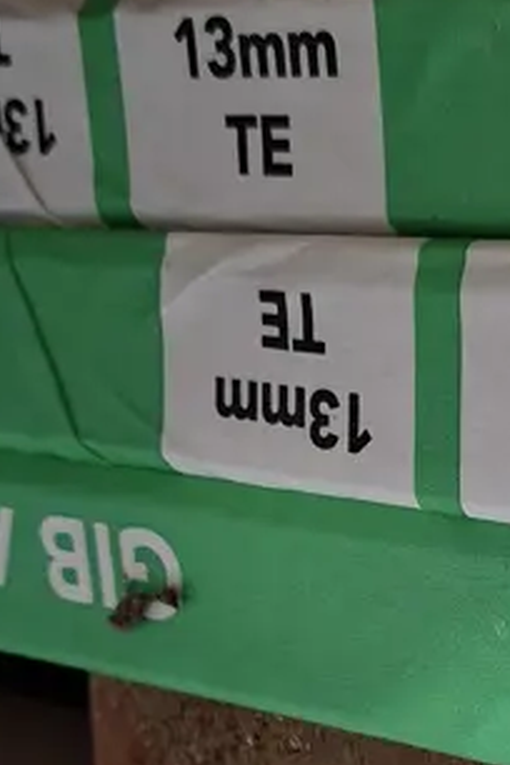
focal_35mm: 80
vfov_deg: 24.3
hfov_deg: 16.5
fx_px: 1700
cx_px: 562
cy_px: 752
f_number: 1.8
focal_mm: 5.54
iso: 400
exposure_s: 1/25
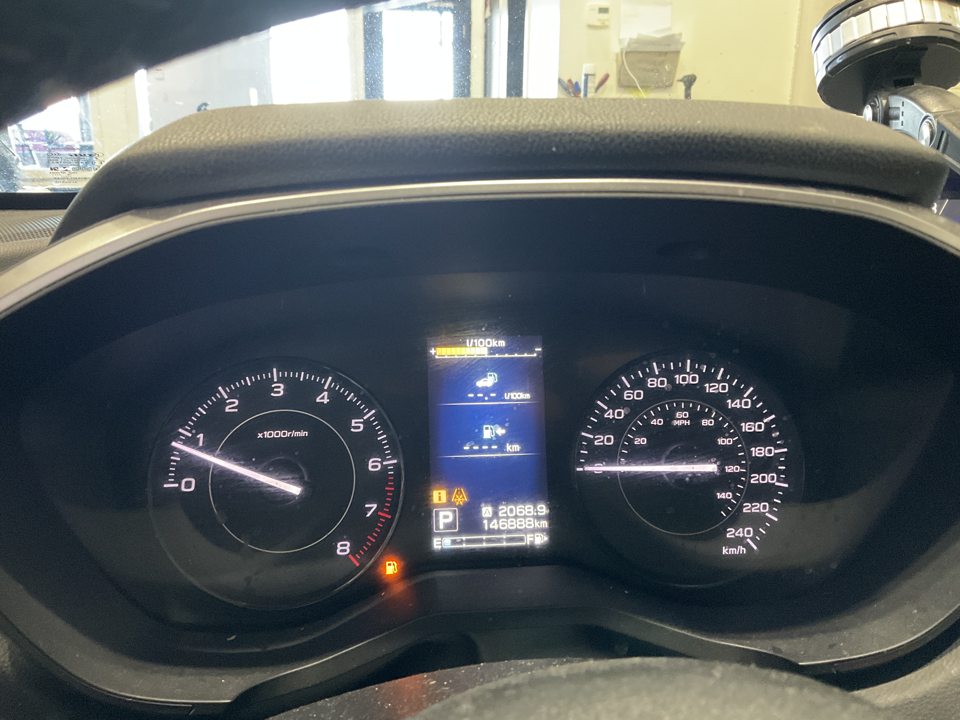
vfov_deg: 48.2
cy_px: 360
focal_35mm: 29
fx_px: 804
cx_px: 480
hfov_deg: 61.7
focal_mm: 3
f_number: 1.8
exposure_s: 1/40
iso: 320
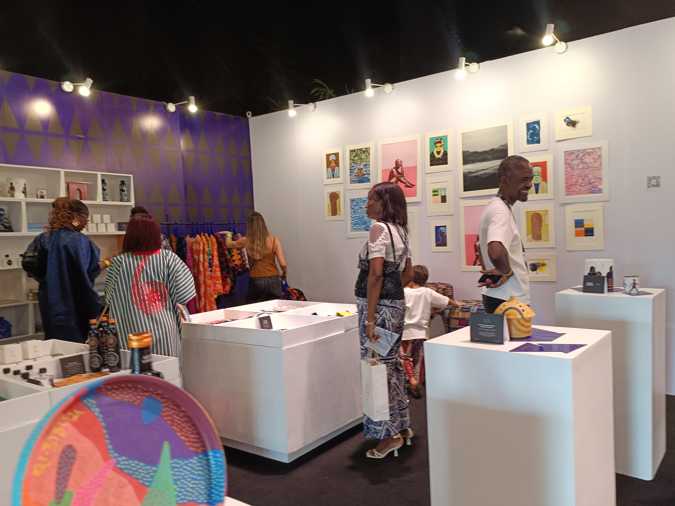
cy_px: 258
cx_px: 341
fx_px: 526
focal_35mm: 27
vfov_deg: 51.4
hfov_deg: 65.3
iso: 330
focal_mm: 4.94
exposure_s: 1/50.1
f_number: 1.5
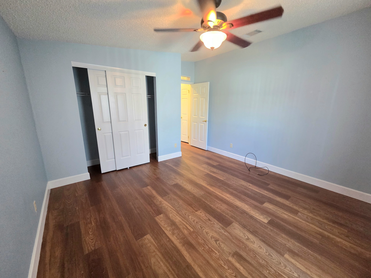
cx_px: 186
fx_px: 139
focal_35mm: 13
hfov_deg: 106.2
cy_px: 139
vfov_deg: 89.9
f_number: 2.2
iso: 500
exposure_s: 1/60.2
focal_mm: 2.2
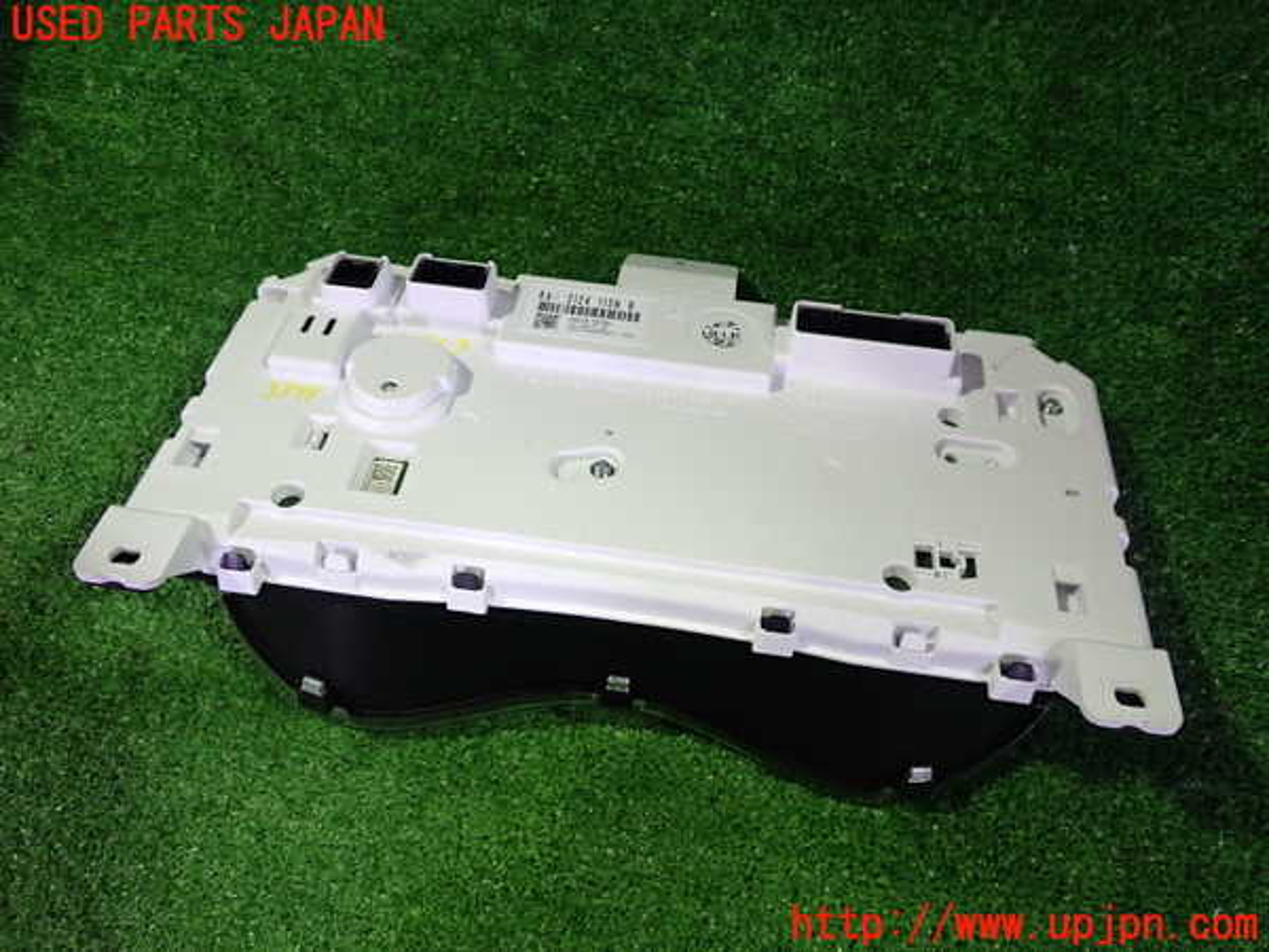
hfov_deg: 60.0
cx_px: 634
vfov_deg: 46.8
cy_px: 476
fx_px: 1100
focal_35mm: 30
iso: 400
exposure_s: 1/40
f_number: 2.3
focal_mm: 5.4
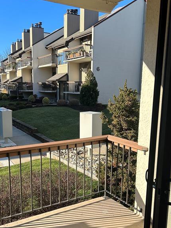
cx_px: 76
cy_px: 130
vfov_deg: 52.5
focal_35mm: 35
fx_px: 231
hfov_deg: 40.6
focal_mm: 5.7
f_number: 1.5
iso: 50
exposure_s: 1/1751
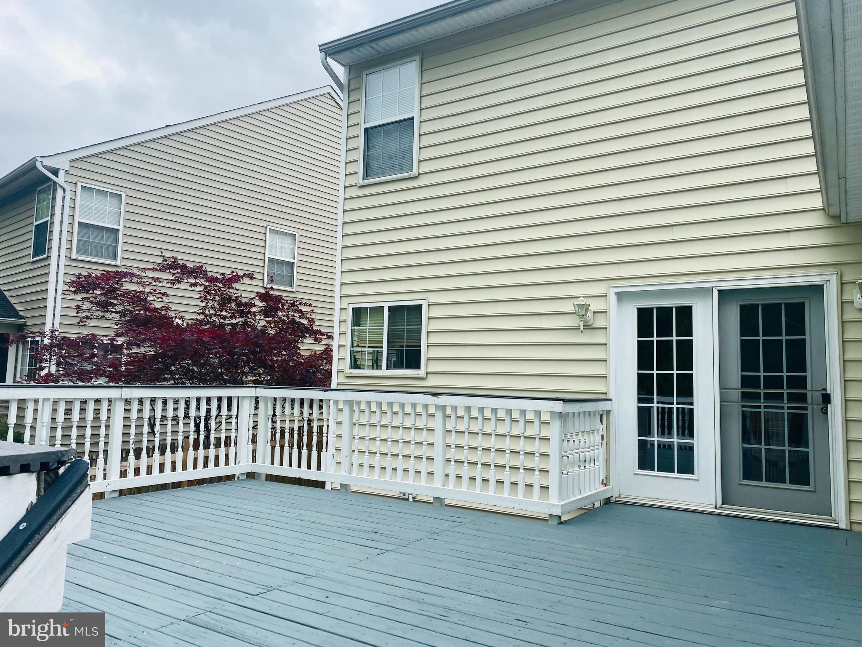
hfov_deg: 67.3
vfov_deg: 53.1
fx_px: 647
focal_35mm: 26
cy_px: 324
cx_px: 431
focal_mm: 4.25
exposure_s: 1/1838
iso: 32
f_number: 1.8
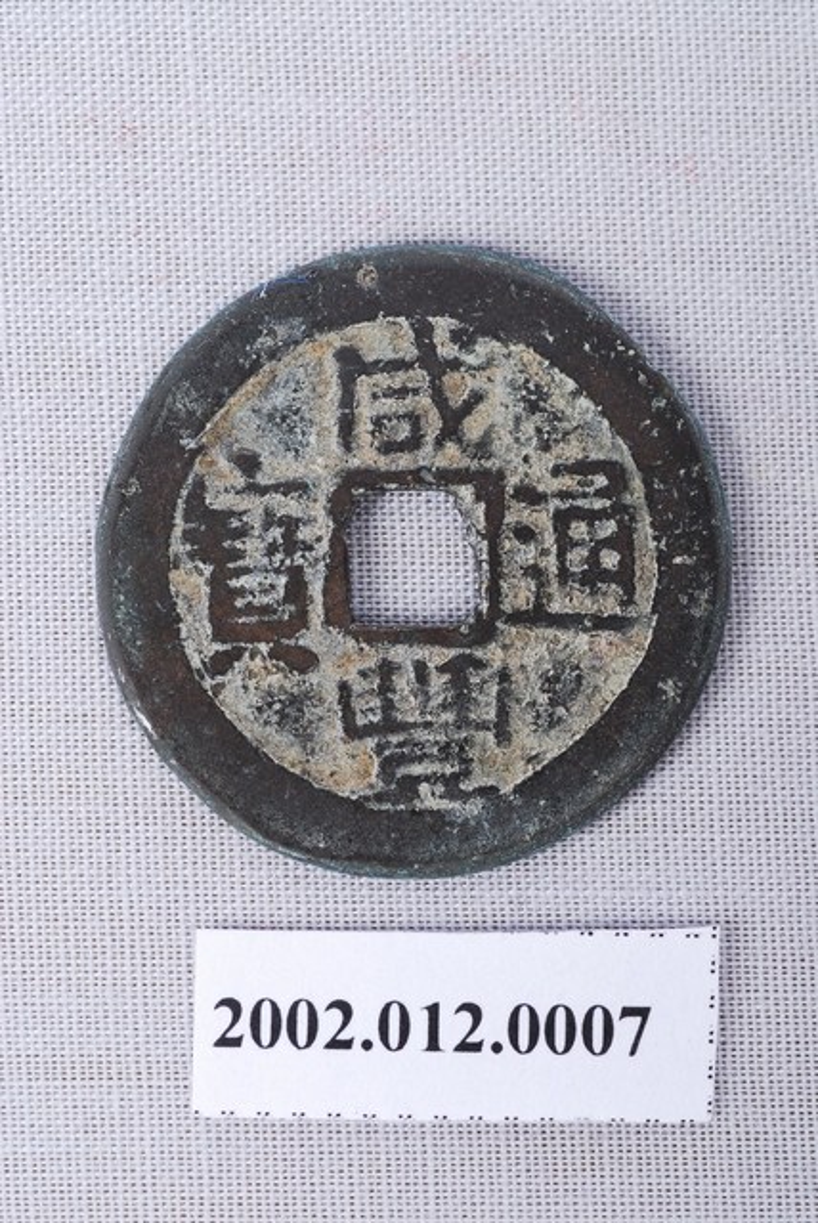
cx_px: 409
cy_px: 612
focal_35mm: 90
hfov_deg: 15.2
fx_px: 3061
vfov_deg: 22.6
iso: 100
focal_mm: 60
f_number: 11
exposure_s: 1/100
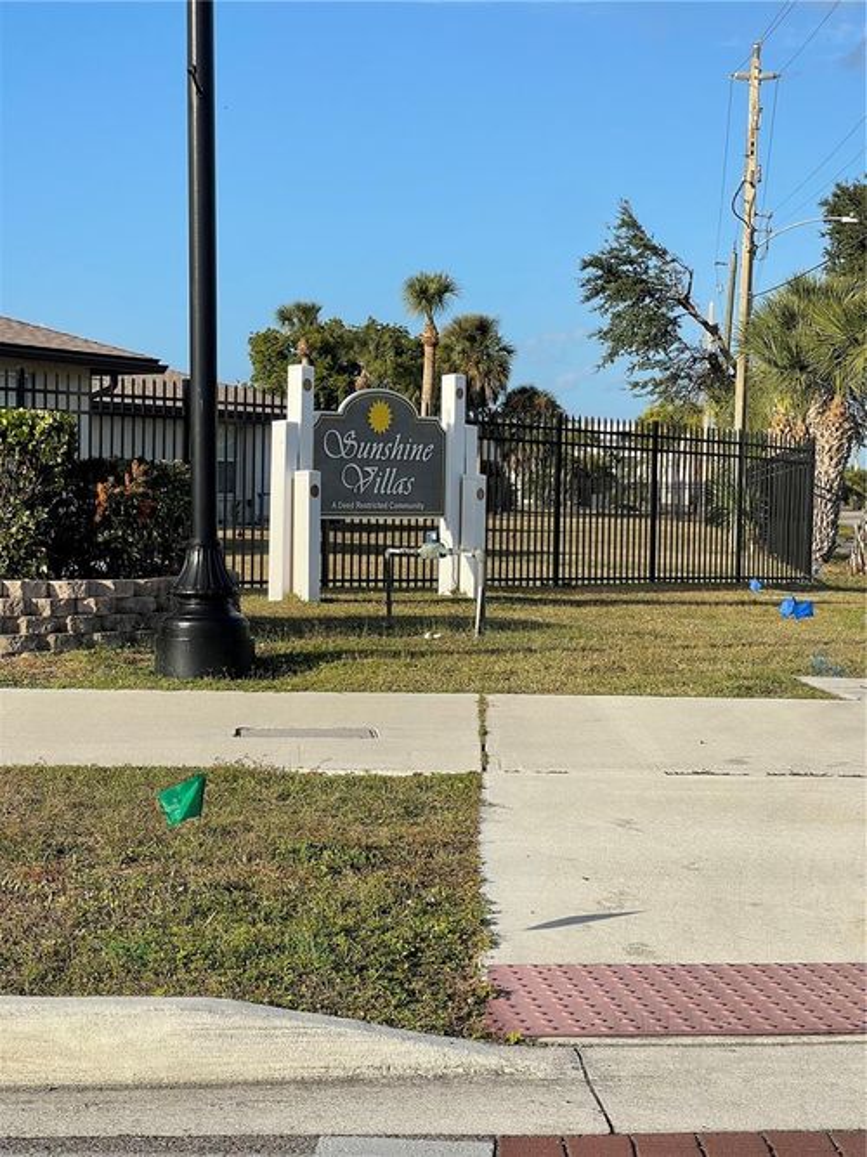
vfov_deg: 30.3
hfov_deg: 22.9
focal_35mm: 64
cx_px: 434
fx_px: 2138
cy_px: 578
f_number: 2.2
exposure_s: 1/1096
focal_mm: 7.5
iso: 20
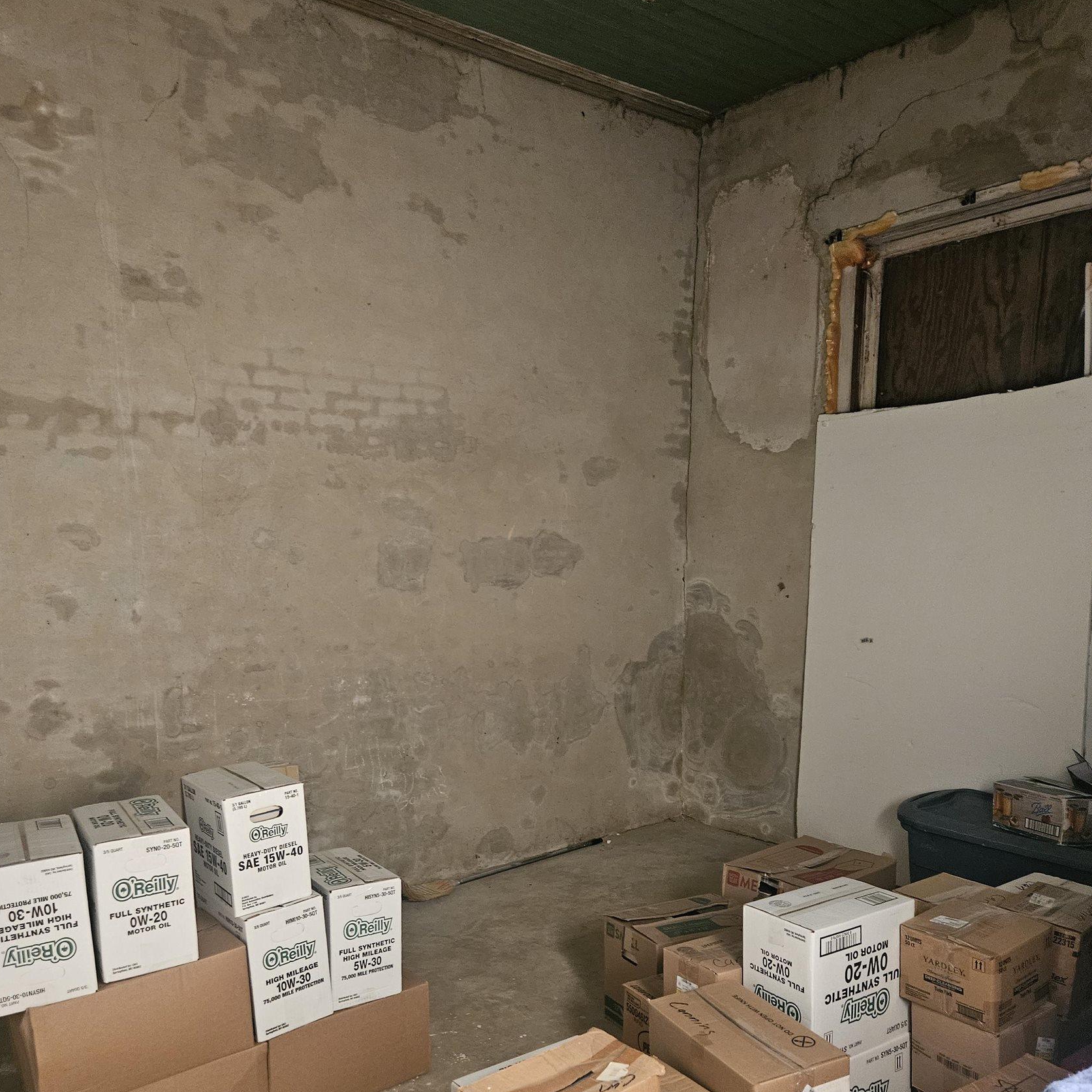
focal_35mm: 28
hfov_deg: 57.3
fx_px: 999
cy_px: 697
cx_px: 537
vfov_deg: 56.5
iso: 640
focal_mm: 5.4
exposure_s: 1/30
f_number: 1.8
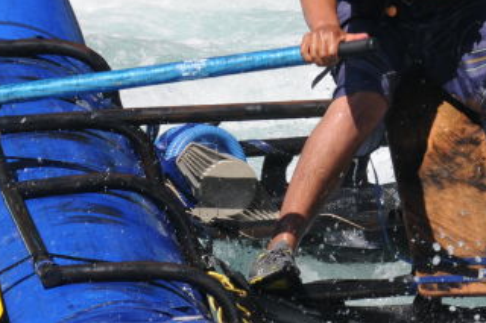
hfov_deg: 3.4
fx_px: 8090
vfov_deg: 2.3
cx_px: 608
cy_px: 38
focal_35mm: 600
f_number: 10
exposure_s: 1/400
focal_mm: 125
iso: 200
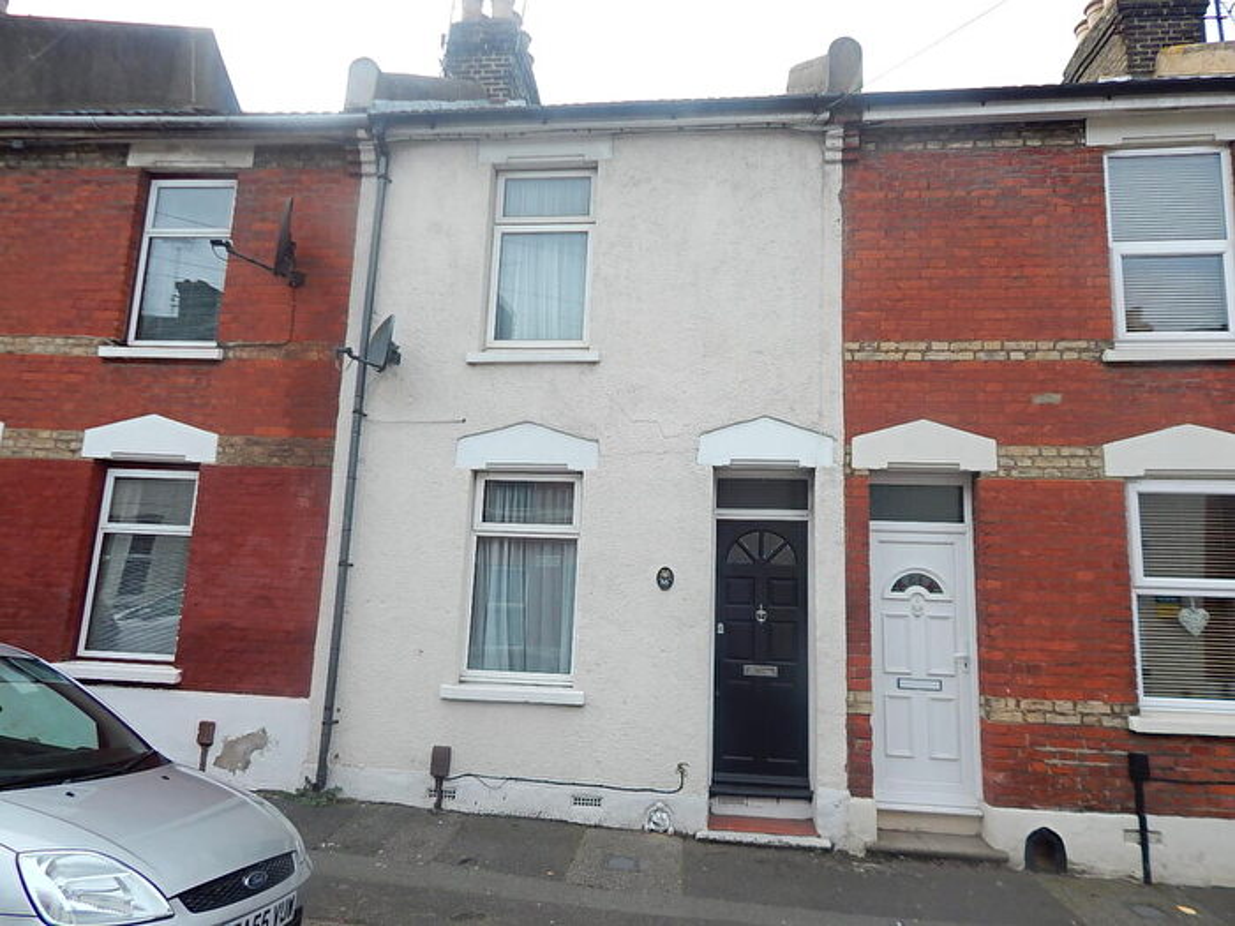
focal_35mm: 23
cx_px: 618
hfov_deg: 73.9
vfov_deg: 58.9
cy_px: 463
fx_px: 821
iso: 125
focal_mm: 4
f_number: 3
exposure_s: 1/640
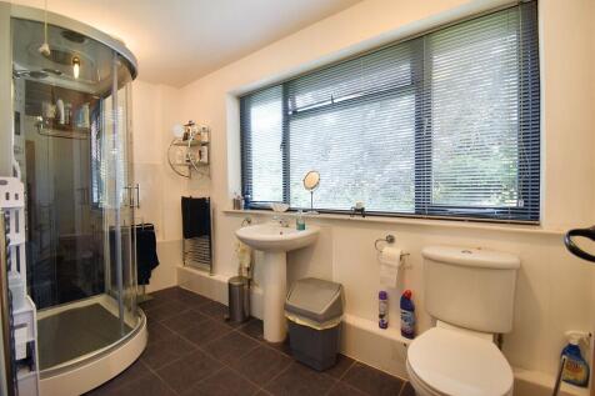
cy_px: 198
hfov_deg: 100.4
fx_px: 248
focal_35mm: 15
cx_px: 298
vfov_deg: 77.3
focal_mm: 10
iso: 220
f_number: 4.5
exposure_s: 1/15
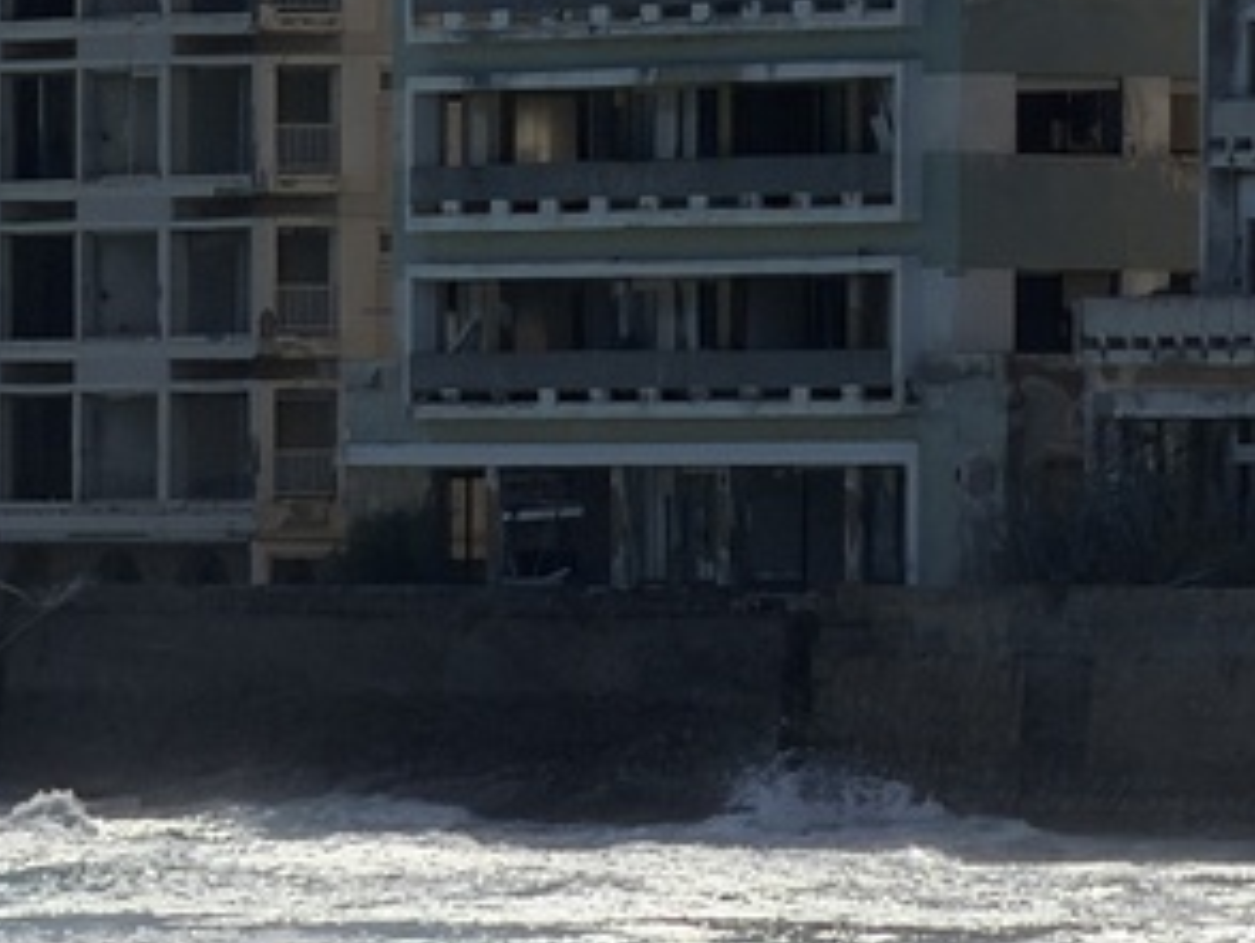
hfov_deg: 2.9
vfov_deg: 2.2
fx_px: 24673
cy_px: -482
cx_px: 1588
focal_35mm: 680
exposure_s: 1/1905
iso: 20
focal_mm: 16.89
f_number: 2.8
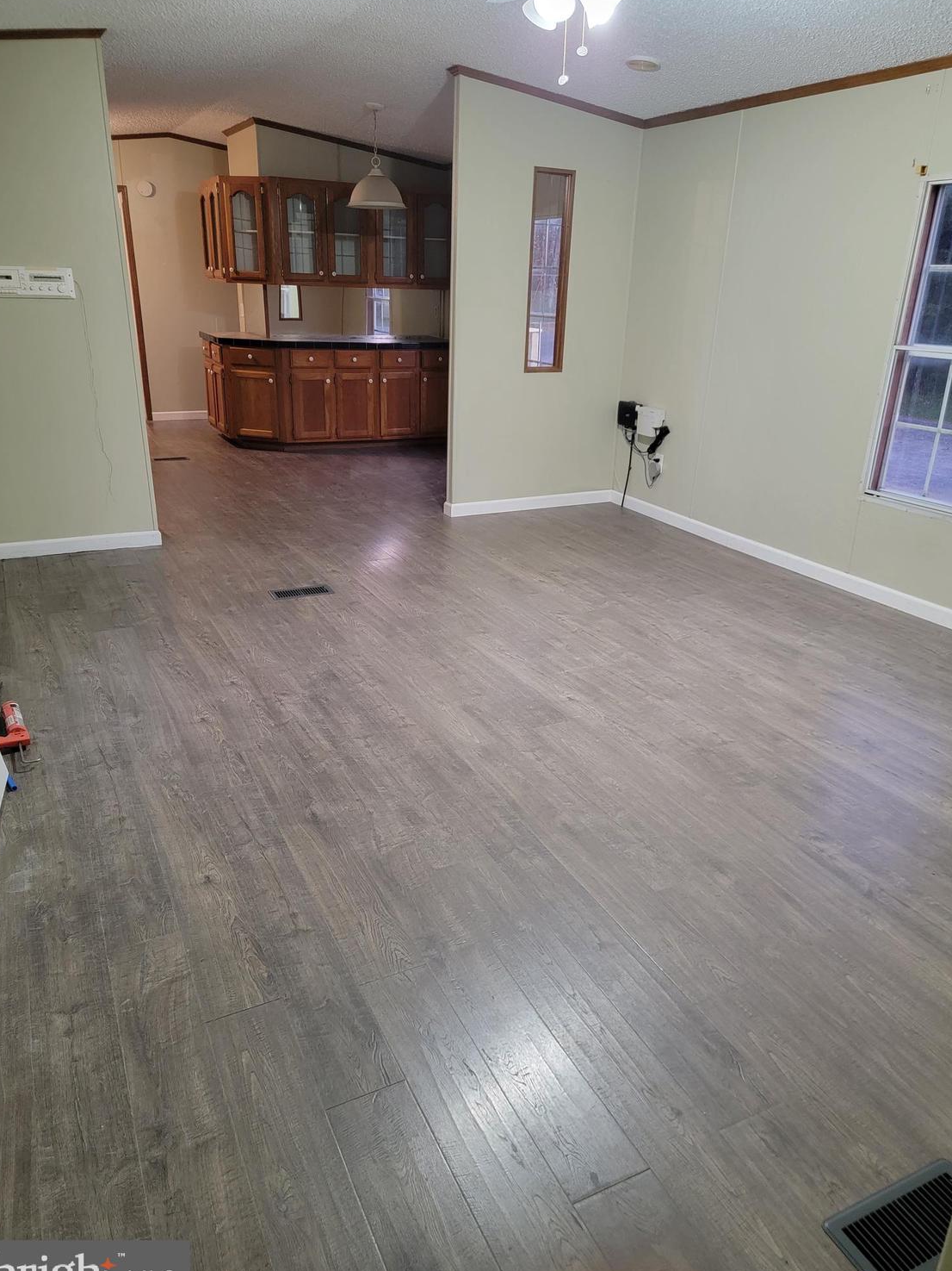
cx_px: 471
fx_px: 917
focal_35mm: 25
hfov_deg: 54.9
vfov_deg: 69.4
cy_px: 649
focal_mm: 6.7
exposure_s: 1/40
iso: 400
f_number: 1.8
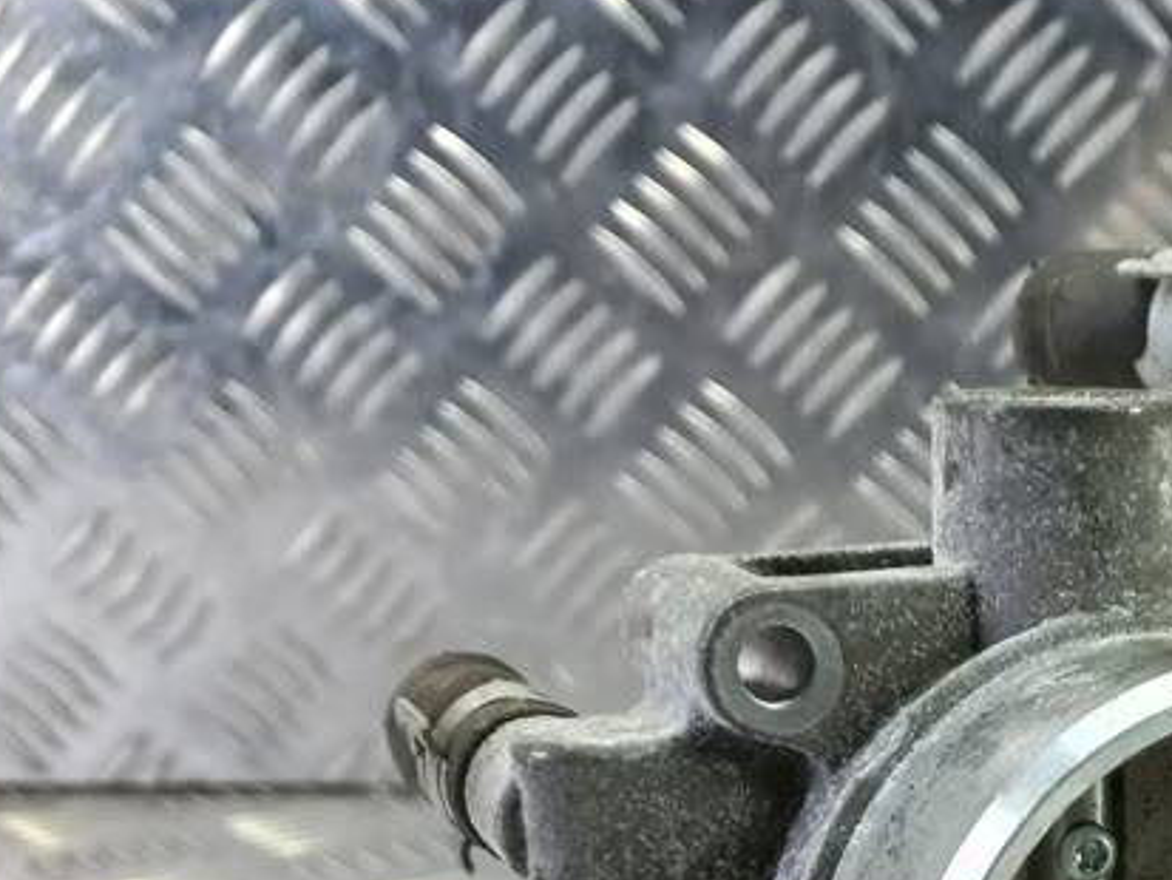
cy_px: 1050
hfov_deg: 28.8
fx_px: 2100
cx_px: 1232
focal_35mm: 62
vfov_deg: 21.9
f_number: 1.8
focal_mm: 4.6
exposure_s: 1/50
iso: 100
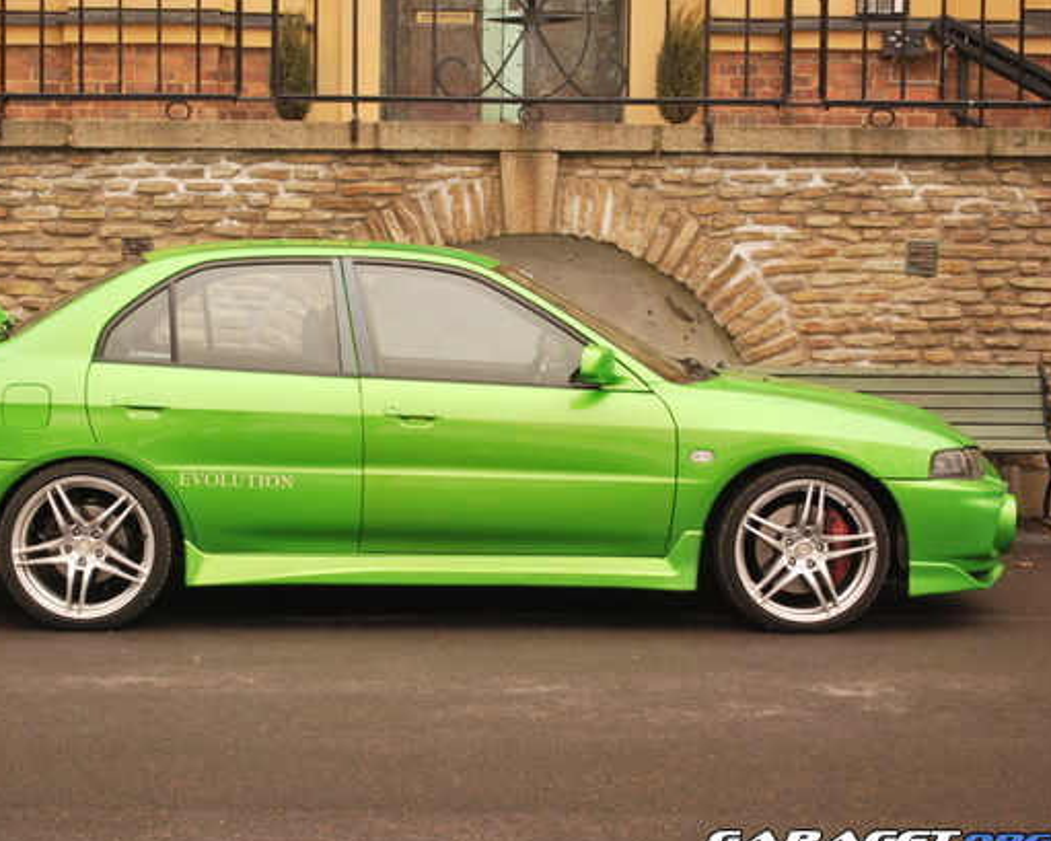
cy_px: 422
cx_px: 401
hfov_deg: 28.2
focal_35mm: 67
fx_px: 2084
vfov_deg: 22.8
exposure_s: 1/200
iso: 400
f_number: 5.3
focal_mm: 38
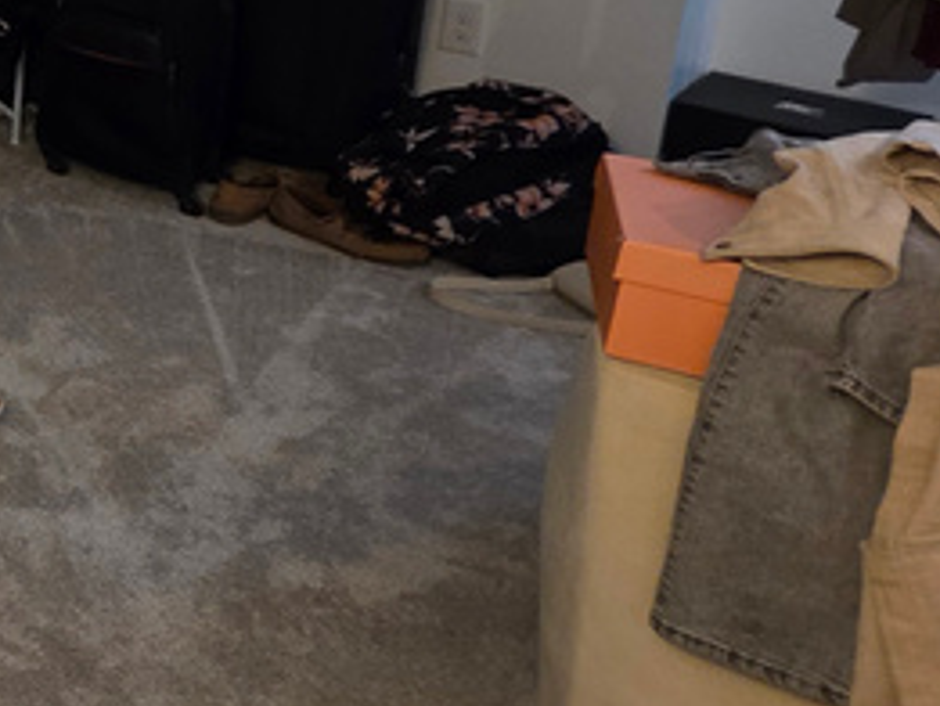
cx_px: -529
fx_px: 1386
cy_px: -36
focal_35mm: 51
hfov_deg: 25.8
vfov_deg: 26.7
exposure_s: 1/60
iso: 250
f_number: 1.9
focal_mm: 2.2
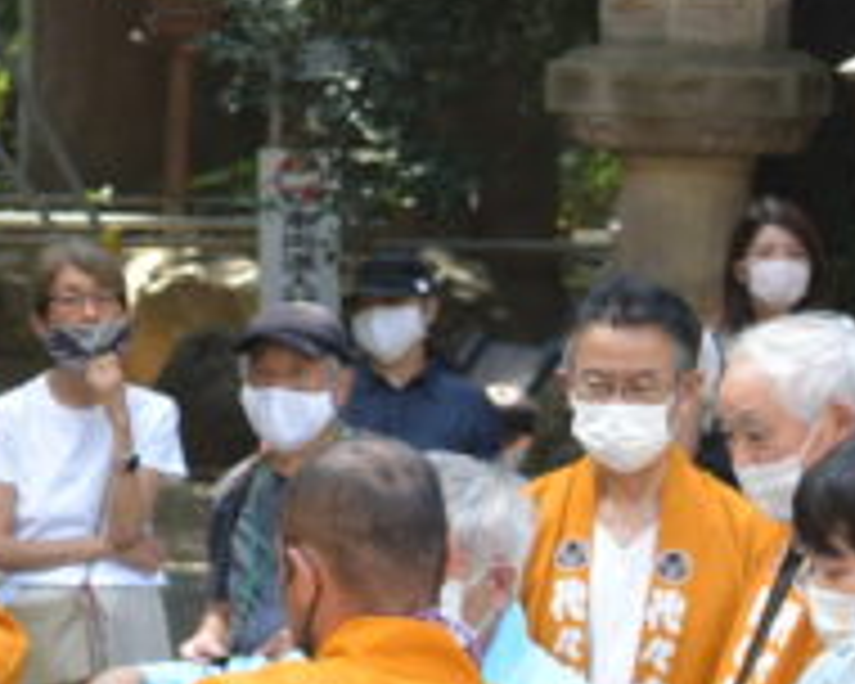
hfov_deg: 6.4
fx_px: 7515
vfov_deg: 5.2
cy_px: 261
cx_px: -526
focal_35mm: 297
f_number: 5.6
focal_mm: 50
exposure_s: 1/160
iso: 400
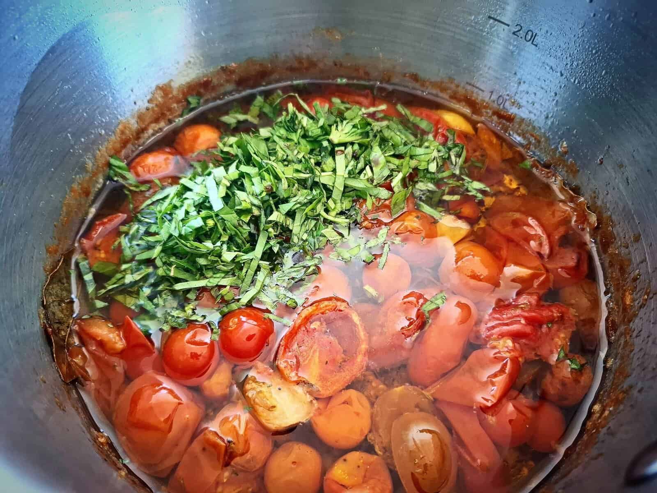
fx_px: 437
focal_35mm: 23
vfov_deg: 58.9
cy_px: 246
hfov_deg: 73.9
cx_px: 328
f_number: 1.8
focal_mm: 5.54
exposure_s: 1/33
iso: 400
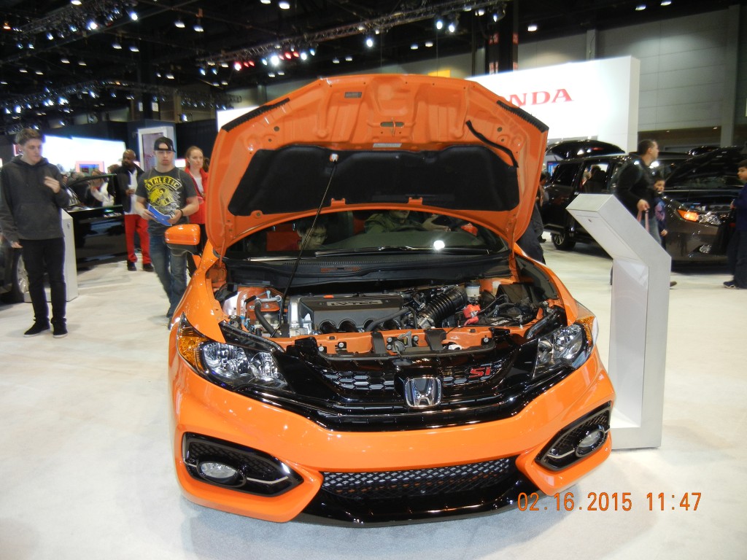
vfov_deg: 46.8
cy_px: 280
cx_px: 374
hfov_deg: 60.0
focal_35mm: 30
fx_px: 647
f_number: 3.5
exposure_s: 1/30
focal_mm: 5.4
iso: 280
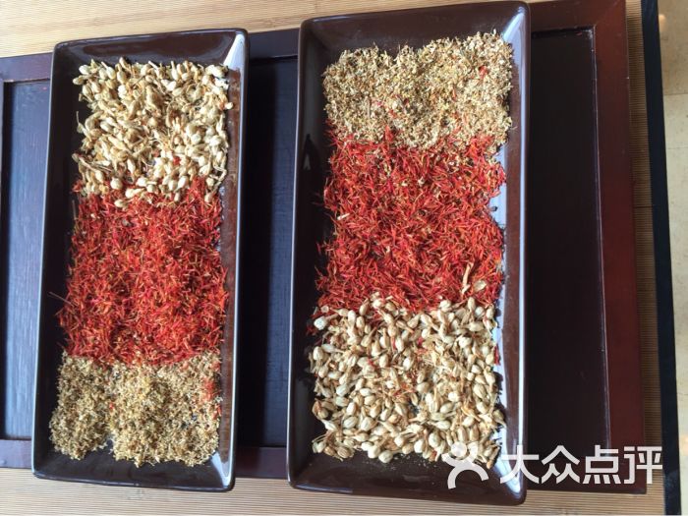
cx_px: 344
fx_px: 576
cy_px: 258
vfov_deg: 48.2
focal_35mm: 29
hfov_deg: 61.7
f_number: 2.2
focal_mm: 4.15
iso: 40
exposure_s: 1/60
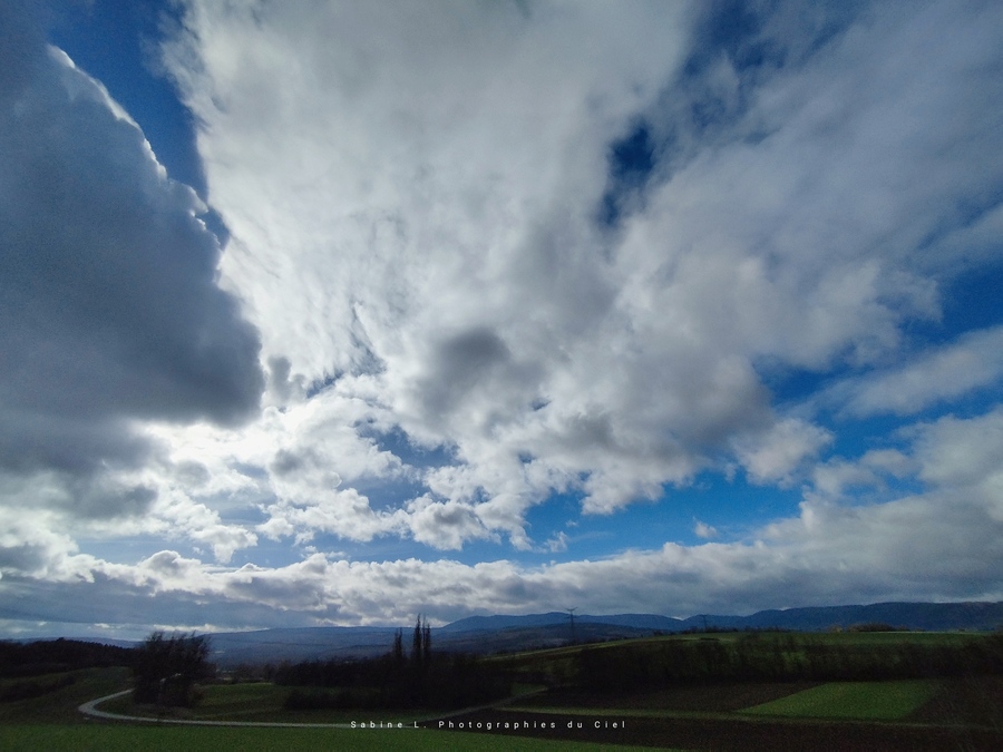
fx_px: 464
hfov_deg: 94.5
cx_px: 502
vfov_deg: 78.1
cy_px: 376
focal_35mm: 16
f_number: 2.2
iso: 50
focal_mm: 1.65
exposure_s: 1/7529
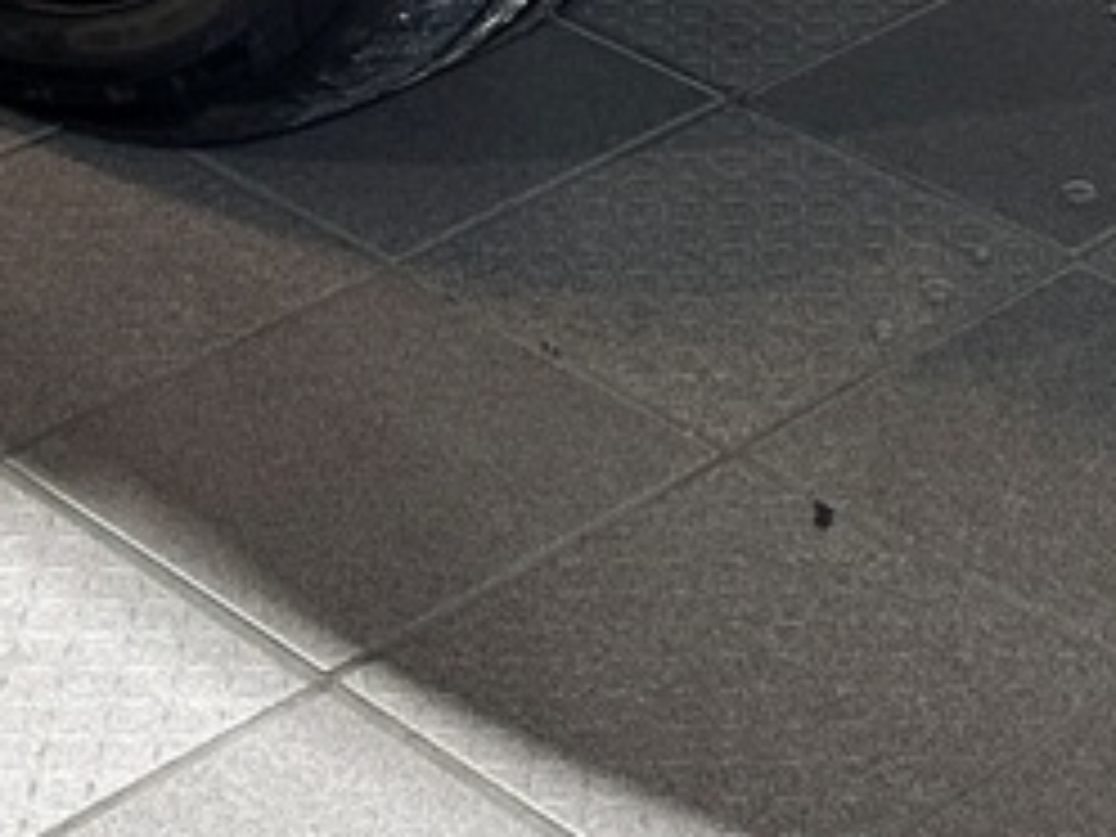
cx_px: 646
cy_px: -1094
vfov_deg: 10.2
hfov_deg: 15.3
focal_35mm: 129
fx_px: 4159
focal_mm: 6.86
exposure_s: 1/60
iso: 160
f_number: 1.78
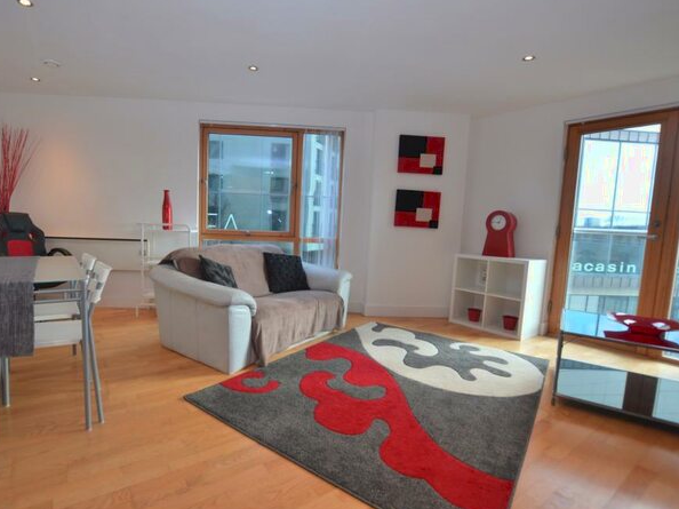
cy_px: 261
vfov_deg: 74.7
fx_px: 333
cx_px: 294
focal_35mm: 17
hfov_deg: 90.5
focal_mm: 10
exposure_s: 1/100
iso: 400
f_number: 5
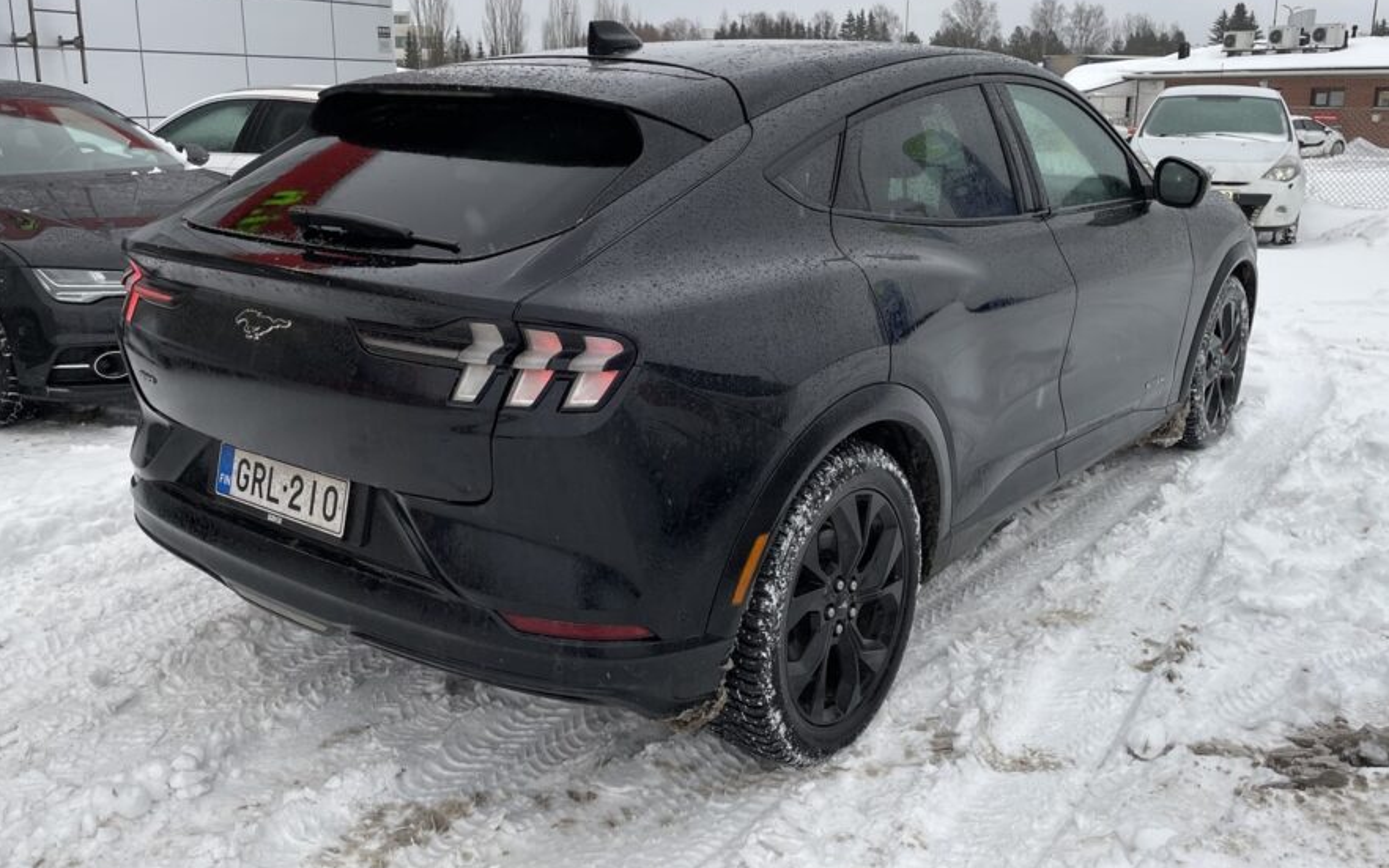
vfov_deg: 39.4
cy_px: 381
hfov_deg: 59.6
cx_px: 674
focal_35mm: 32
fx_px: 1211
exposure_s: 1/150
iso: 32
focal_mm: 4.2
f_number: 1.6
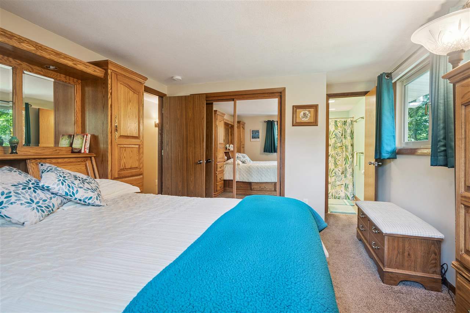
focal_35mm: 17
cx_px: 235
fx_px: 222
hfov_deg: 93.3
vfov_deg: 70.4
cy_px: 156
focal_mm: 17
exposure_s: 1/5
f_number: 9
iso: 400
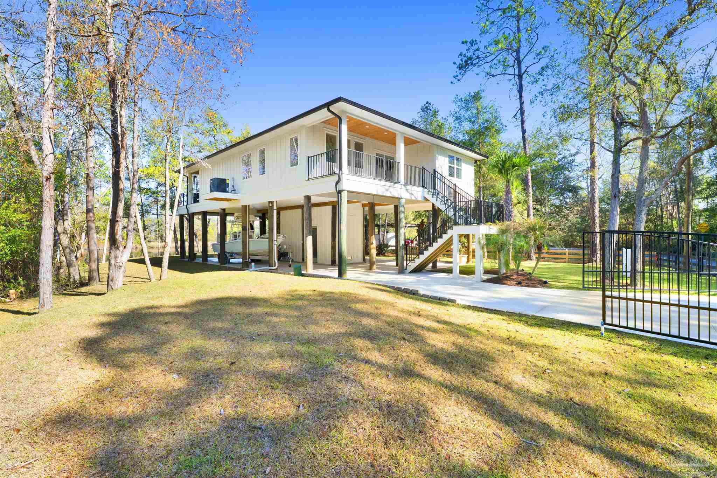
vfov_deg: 73.7
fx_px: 319
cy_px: 239
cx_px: 358
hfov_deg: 96.7
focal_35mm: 16
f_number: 11
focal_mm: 16
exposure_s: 1/200
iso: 500
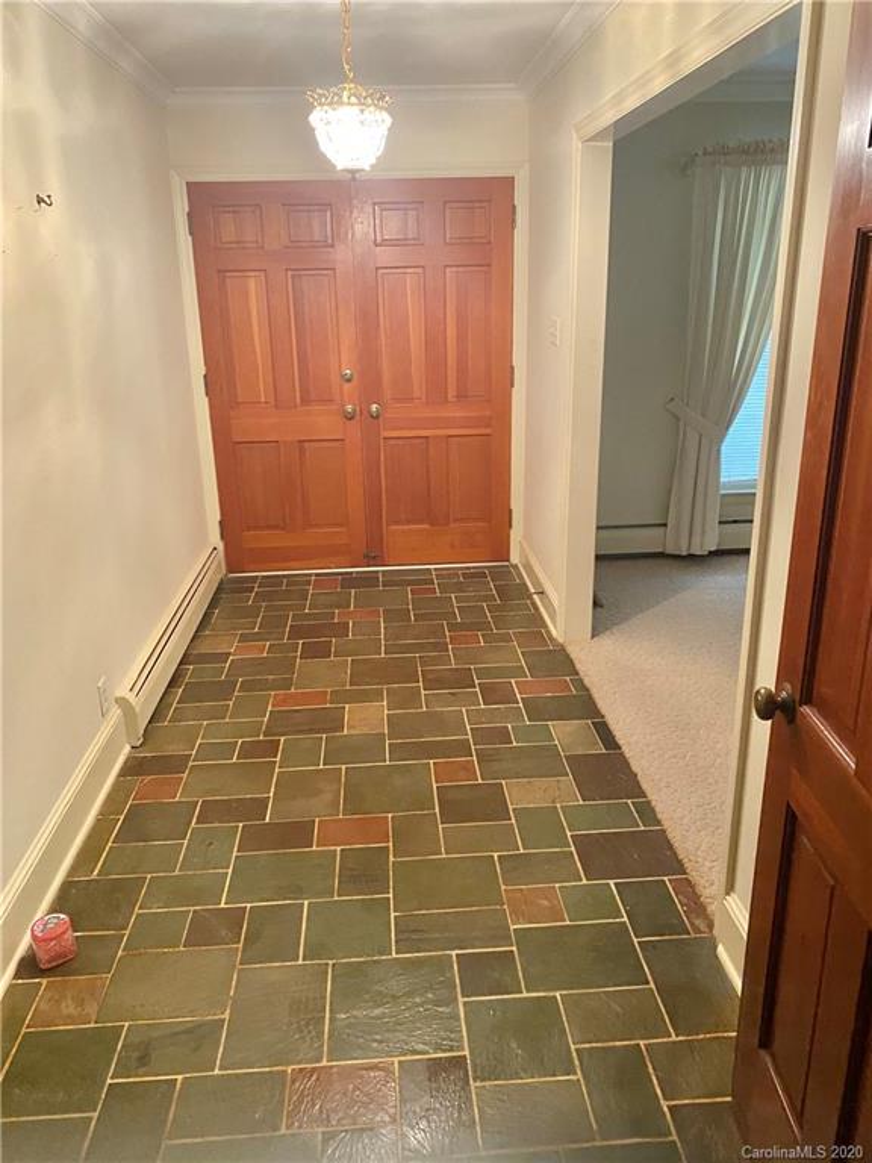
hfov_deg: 53.1
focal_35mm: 26
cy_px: 582
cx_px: 436
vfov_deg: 67.3
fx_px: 873
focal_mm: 4.25
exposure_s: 1/40
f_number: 1.8
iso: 640
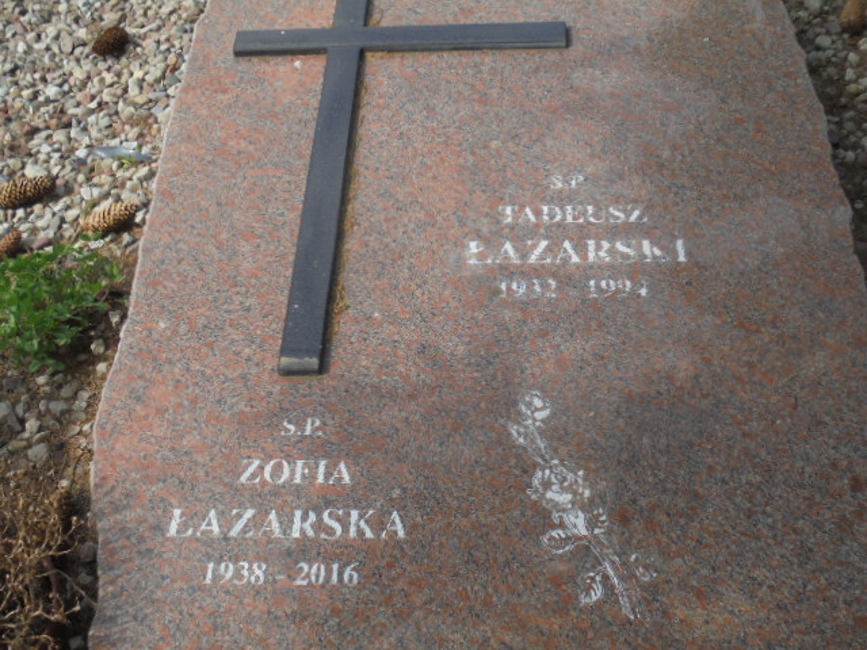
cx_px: 434
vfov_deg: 37.7
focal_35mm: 38
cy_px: 325
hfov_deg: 49.0
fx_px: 952
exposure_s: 1/500
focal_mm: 6.9
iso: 100
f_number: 4.2
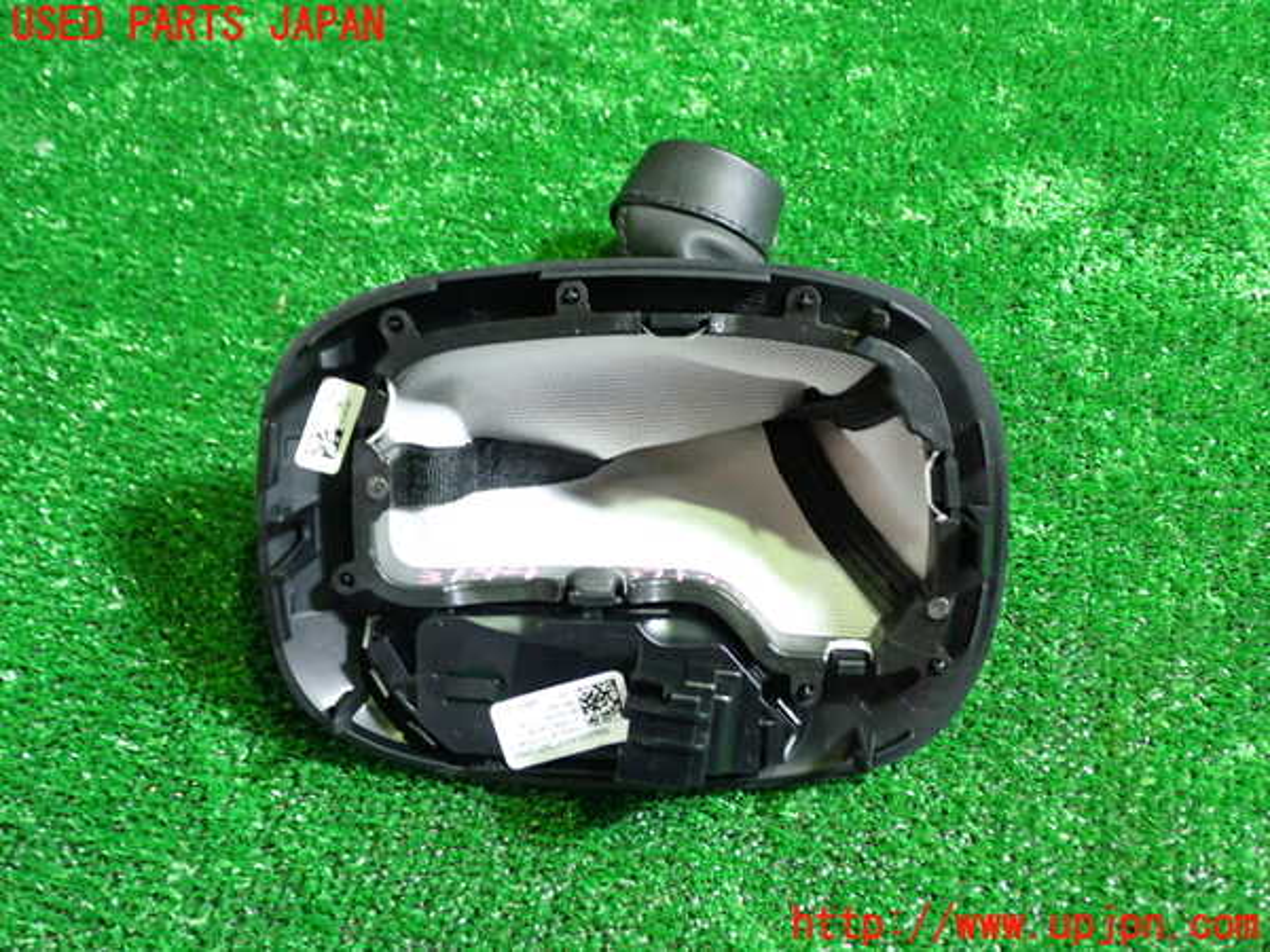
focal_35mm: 36
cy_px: 476
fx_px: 1321
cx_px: 635
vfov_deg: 39.7
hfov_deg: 51.4
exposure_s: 1/40
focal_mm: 6.37
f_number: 2.5
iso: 640
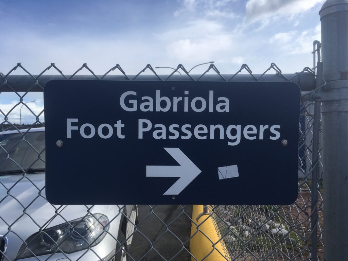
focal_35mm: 29
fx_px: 292
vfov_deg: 48.2
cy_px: 130
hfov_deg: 61.7
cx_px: 174
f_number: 2.2
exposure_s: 1/1603
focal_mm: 4.15
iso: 25
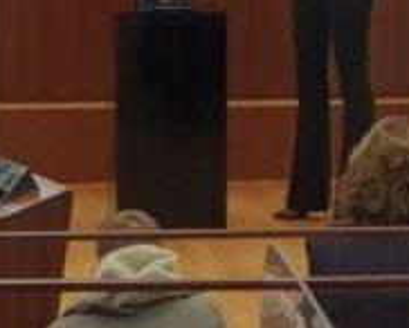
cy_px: -258
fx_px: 2593
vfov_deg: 7.1
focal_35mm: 214
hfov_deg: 9.0
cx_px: 191
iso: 80
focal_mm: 6
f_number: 2.4
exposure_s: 1/33
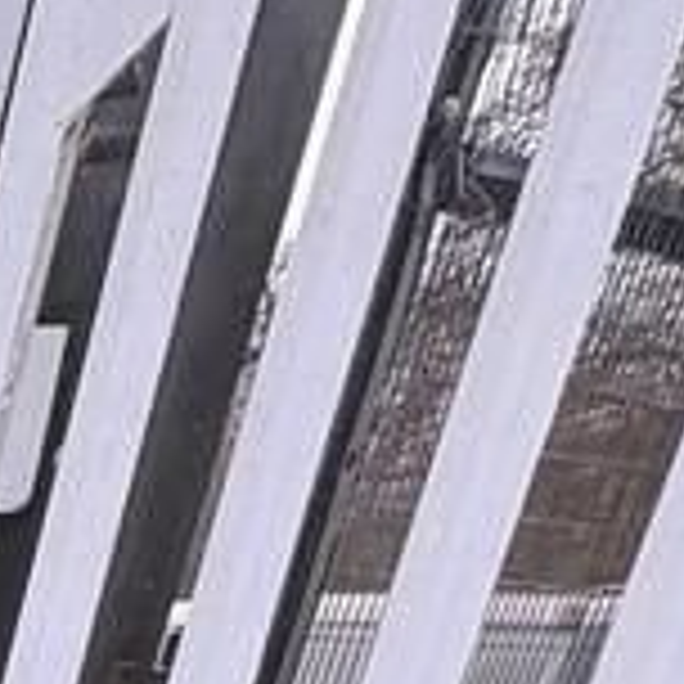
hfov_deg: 12.4
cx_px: -1246
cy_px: 1202
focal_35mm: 73
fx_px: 1632
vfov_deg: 18.8
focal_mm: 2.22
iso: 80
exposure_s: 1/99
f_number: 2.2
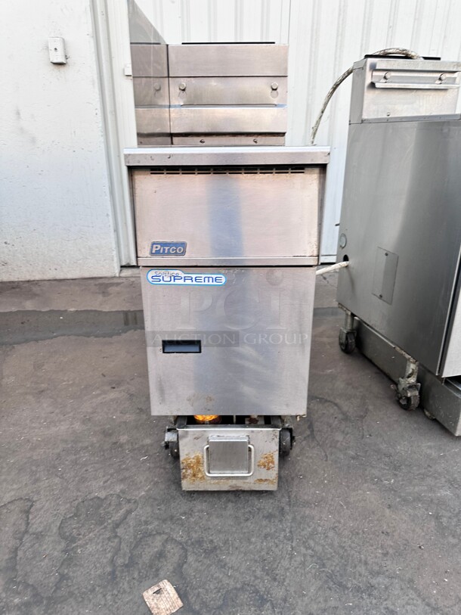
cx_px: 230
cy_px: 308
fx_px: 426
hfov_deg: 56.8
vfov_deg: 71.6
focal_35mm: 24
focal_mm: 6.86
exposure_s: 1/122
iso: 64
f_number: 1.78
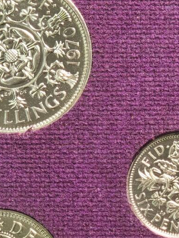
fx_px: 1455
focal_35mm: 211
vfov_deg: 9.3
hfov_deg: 7.0
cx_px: 176
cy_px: 218
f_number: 2
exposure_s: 1/60
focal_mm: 9
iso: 400
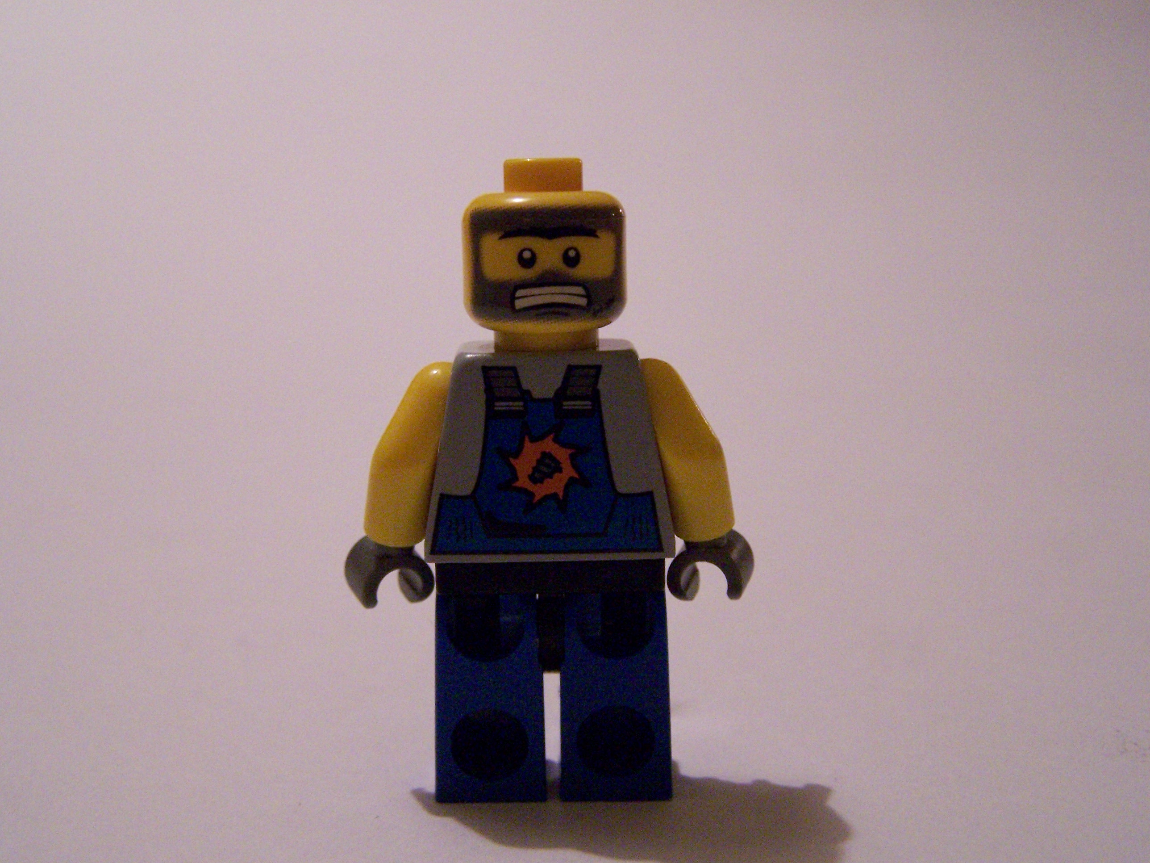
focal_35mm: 51
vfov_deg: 28.6
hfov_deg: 37.5
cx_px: 575
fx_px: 1694
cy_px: 432
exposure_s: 1/30
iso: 400
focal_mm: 8.5
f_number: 3
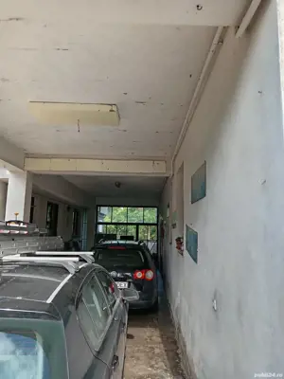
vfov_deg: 65.3
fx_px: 295
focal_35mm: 27
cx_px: 142
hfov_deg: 51.4
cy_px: 190
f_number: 1.8
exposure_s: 1/104
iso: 100
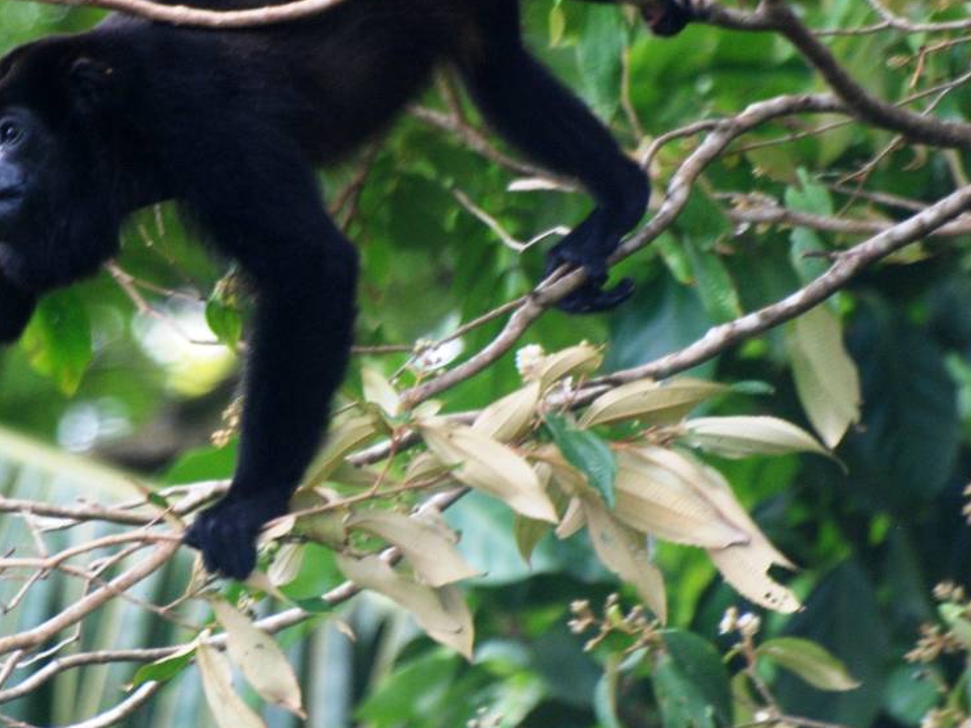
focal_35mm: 937
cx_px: 91
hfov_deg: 2.1
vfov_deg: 1.6
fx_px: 26283
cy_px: 287
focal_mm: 300
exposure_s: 1/160
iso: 400
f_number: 5.6
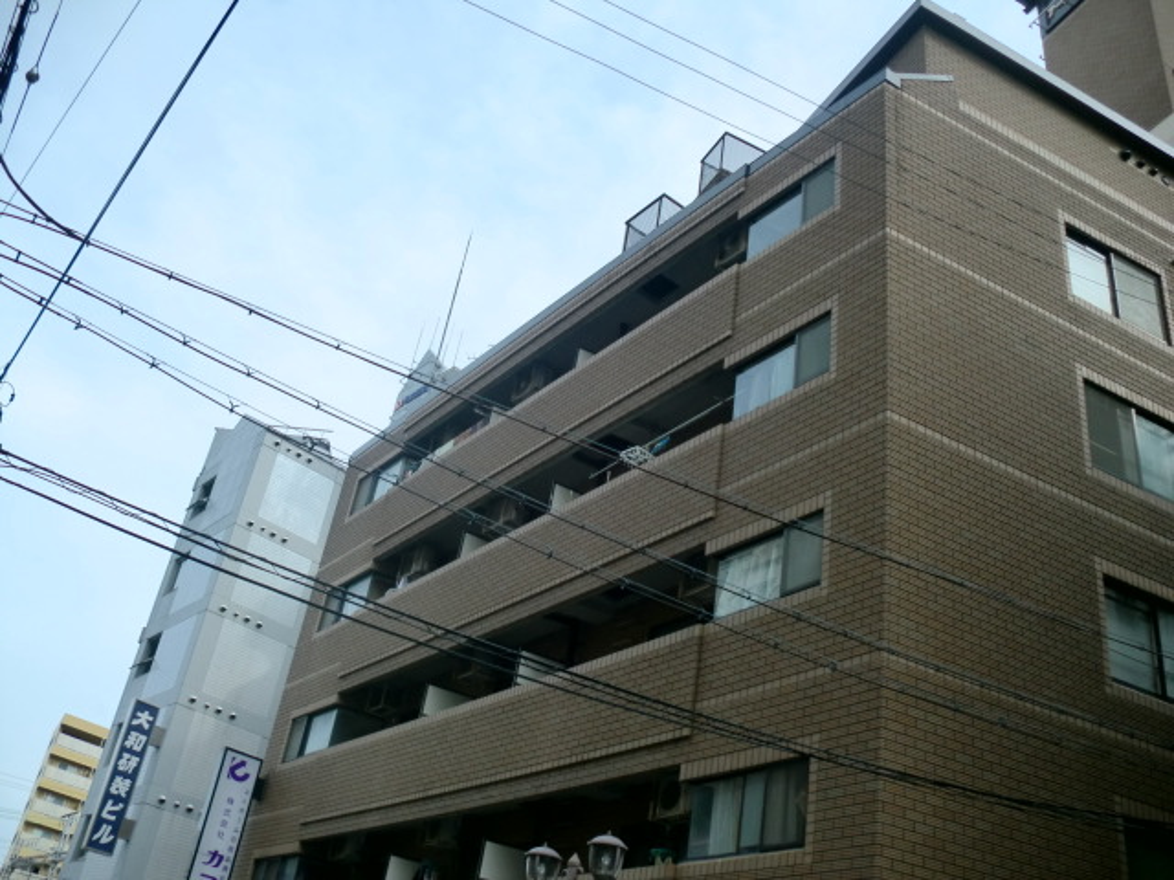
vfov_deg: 40.7
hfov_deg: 52.6
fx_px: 1187
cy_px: 440
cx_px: 587
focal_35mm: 35
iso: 64
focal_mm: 6.3
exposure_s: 1/640
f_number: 3.1
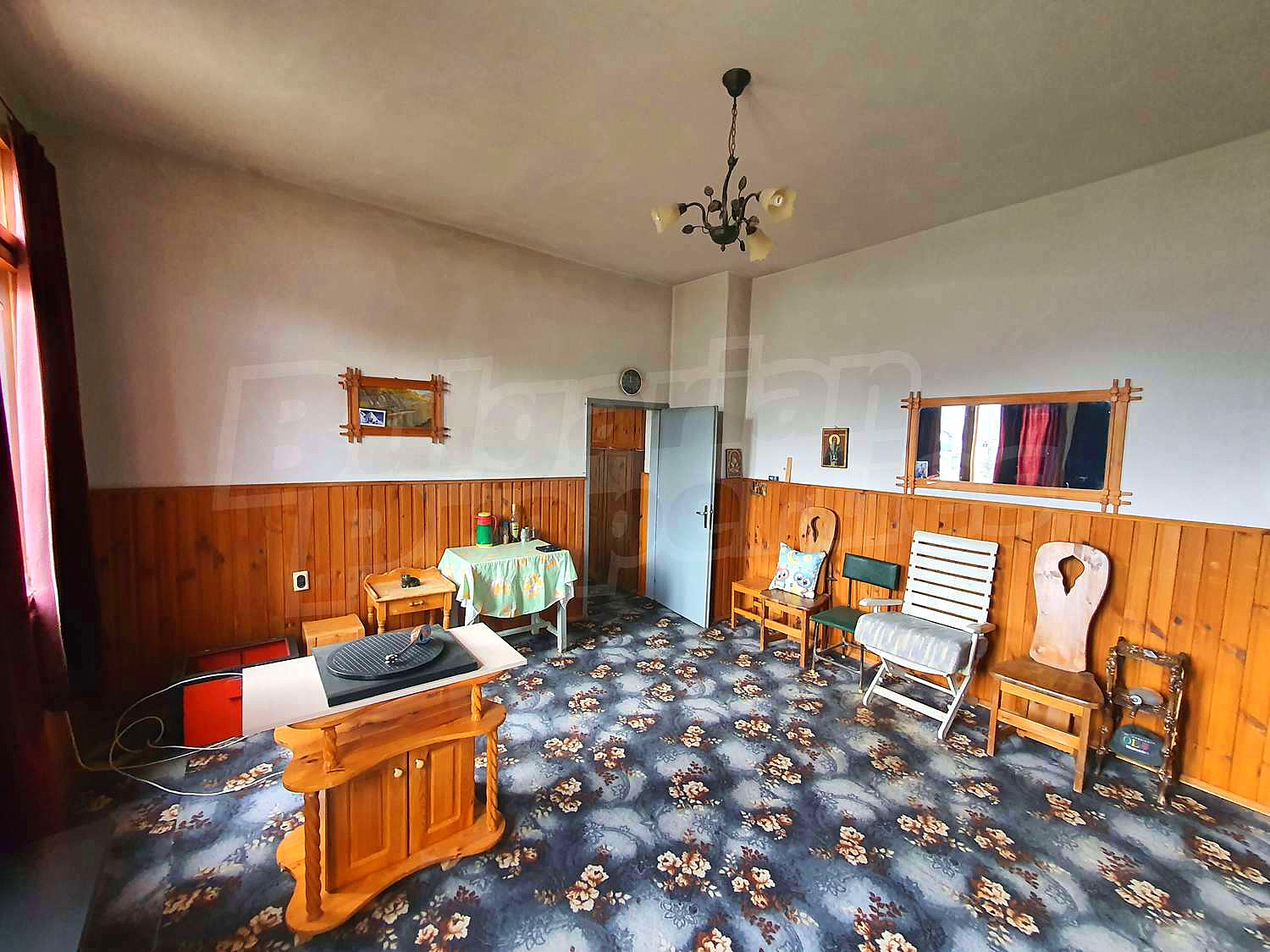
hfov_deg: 106.2
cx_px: 635
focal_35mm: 13
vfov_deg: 89.9
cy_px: 476
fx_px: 477
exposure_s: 1/33
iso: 400
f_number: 2.2
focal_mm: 1.8
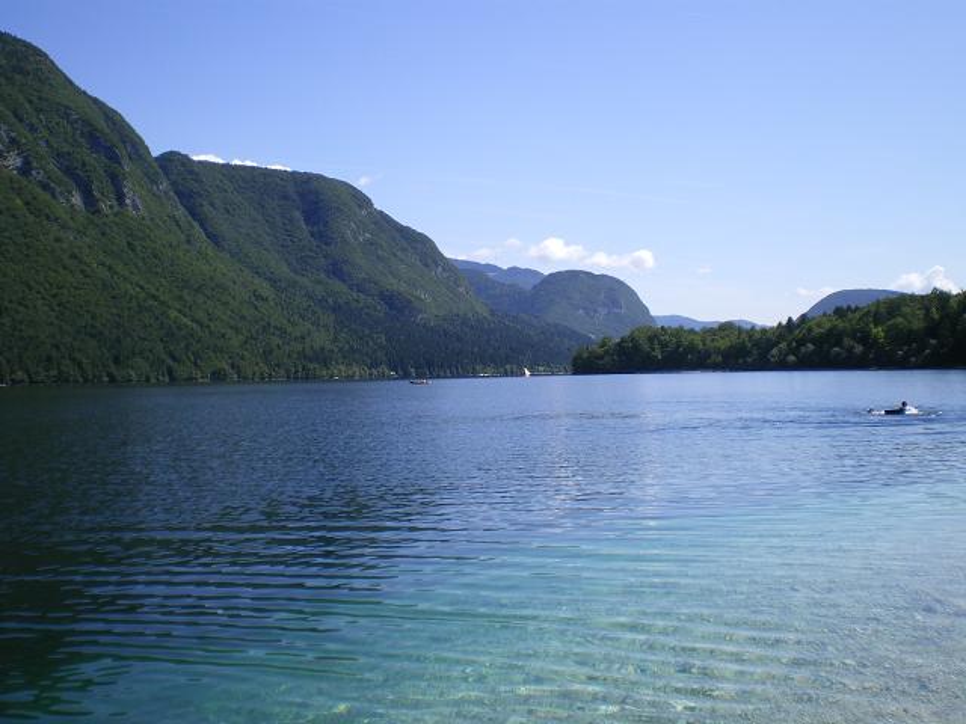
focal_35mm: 38
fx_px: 1060
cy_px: 362
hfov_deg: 49.0
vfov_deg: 37.7
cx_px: 483
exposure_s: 1/320
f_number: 4.6
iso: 64
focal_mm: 6.3
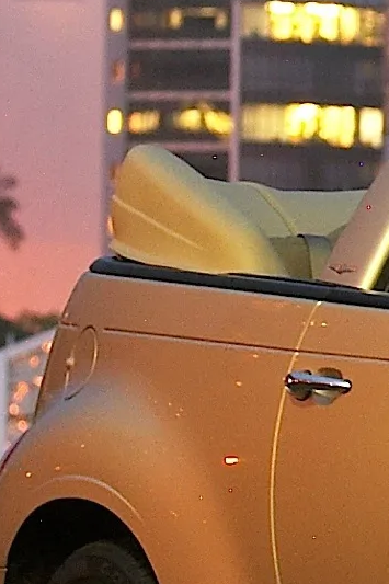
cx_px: 896
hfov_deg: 1.9
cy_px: 57
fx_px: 11855
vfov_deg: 2.8
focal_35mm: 731
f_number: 7.1
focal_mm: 90
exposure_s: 4
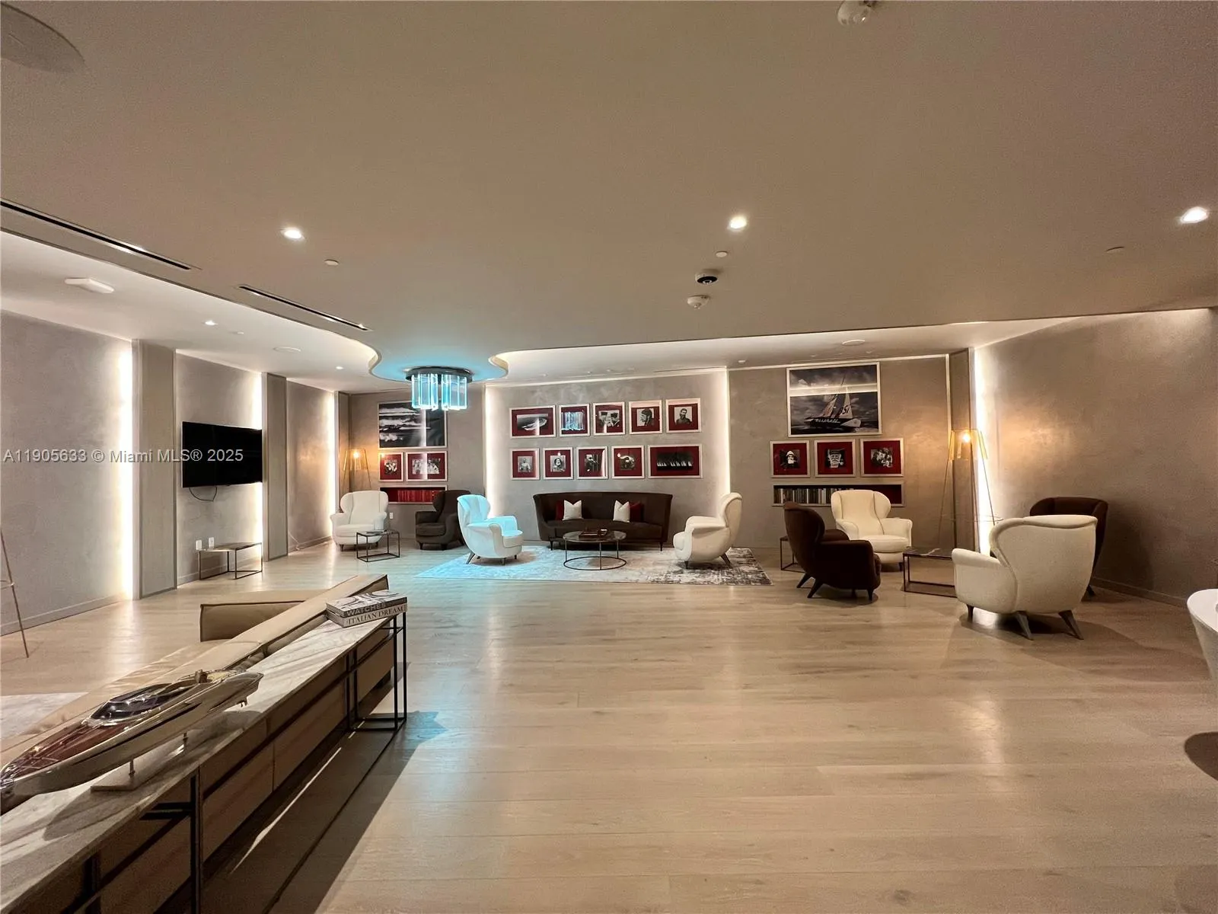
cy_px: 457
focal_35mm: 13
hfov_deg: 106.2
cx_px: 609
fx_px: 457
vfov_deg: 89.9
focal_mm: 1.57
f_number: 1.8
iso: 250
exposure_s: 1/60
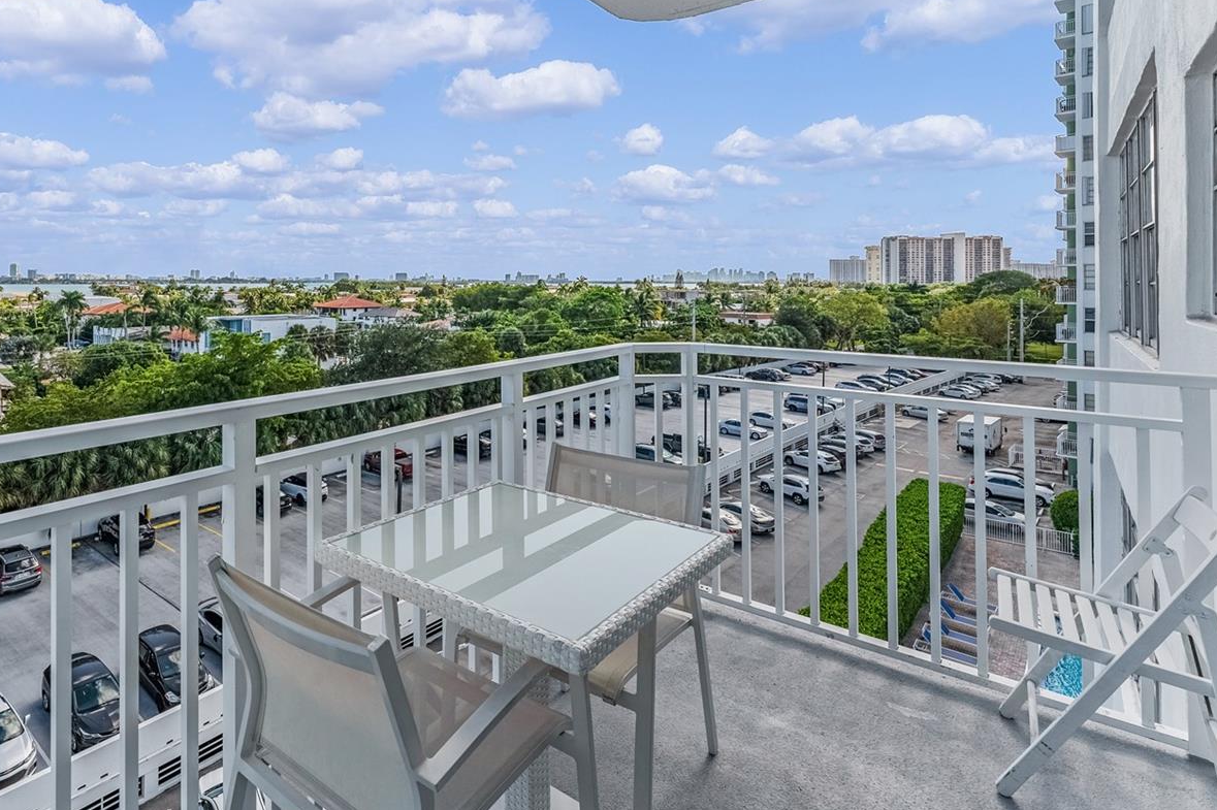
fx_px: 642
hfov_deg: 84.6
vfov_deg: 63.0
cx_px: 429
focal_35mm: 19
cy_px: 276
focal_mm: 14
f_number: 10
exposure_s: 1/250
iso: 100
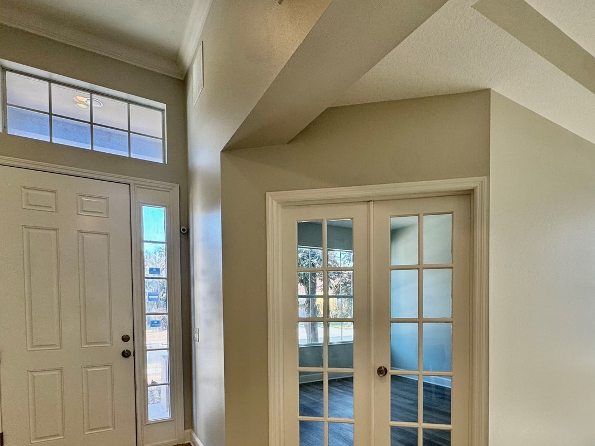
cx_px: 338
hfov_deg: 78.6
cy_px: 318
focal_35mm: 21
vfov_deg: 60.9
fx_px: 361
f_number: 2.2
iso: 100
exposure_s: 1/120
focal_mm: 2.22
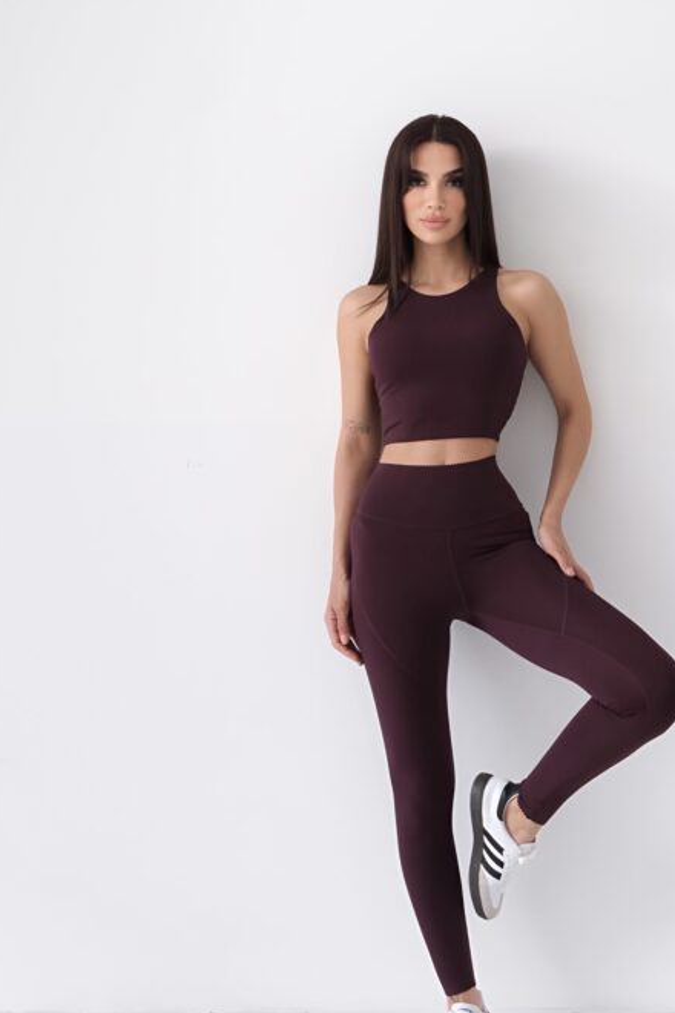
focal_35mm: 45
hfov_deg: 29.7
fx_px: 1266
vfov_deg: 43.6
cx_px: 451
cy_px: 479
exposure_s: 1/60
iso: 2000
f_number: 5.6
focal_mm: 22.3
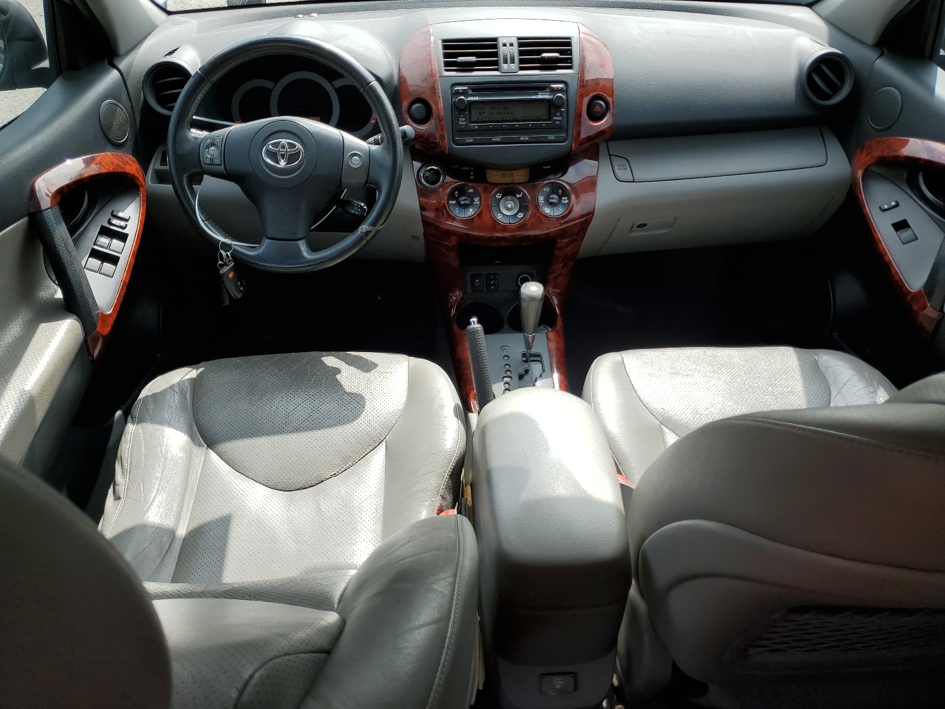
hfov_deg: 67.3
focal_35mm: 26
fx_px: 710
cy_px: 354
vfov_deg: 53.1
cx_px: 472
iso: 50
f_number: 1.5
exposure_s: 1/1250
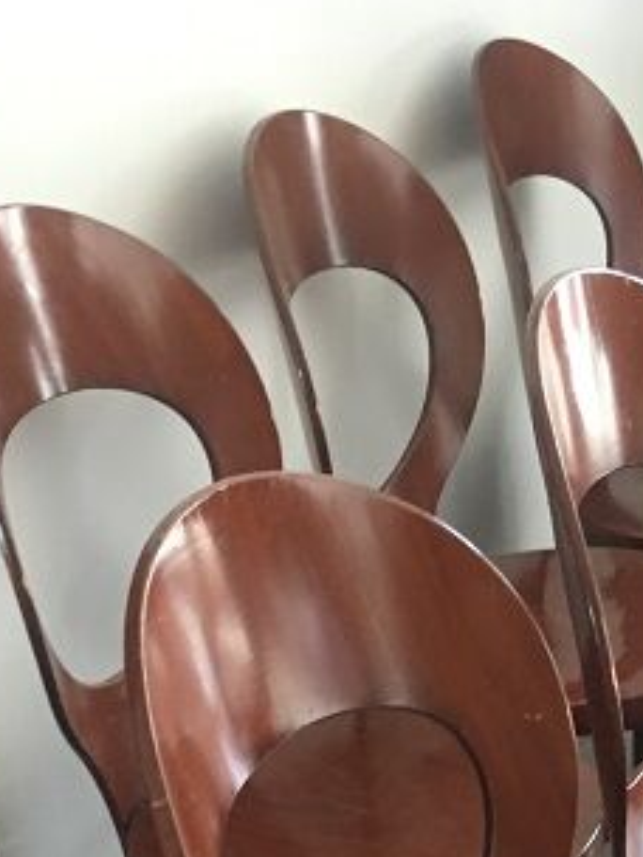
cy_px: 1078
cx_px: 588
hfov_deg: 18.8
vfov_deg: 22.9
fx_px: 1907
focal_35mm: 77
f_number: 2.2
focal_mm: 4.15
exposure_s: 1/33
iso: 200
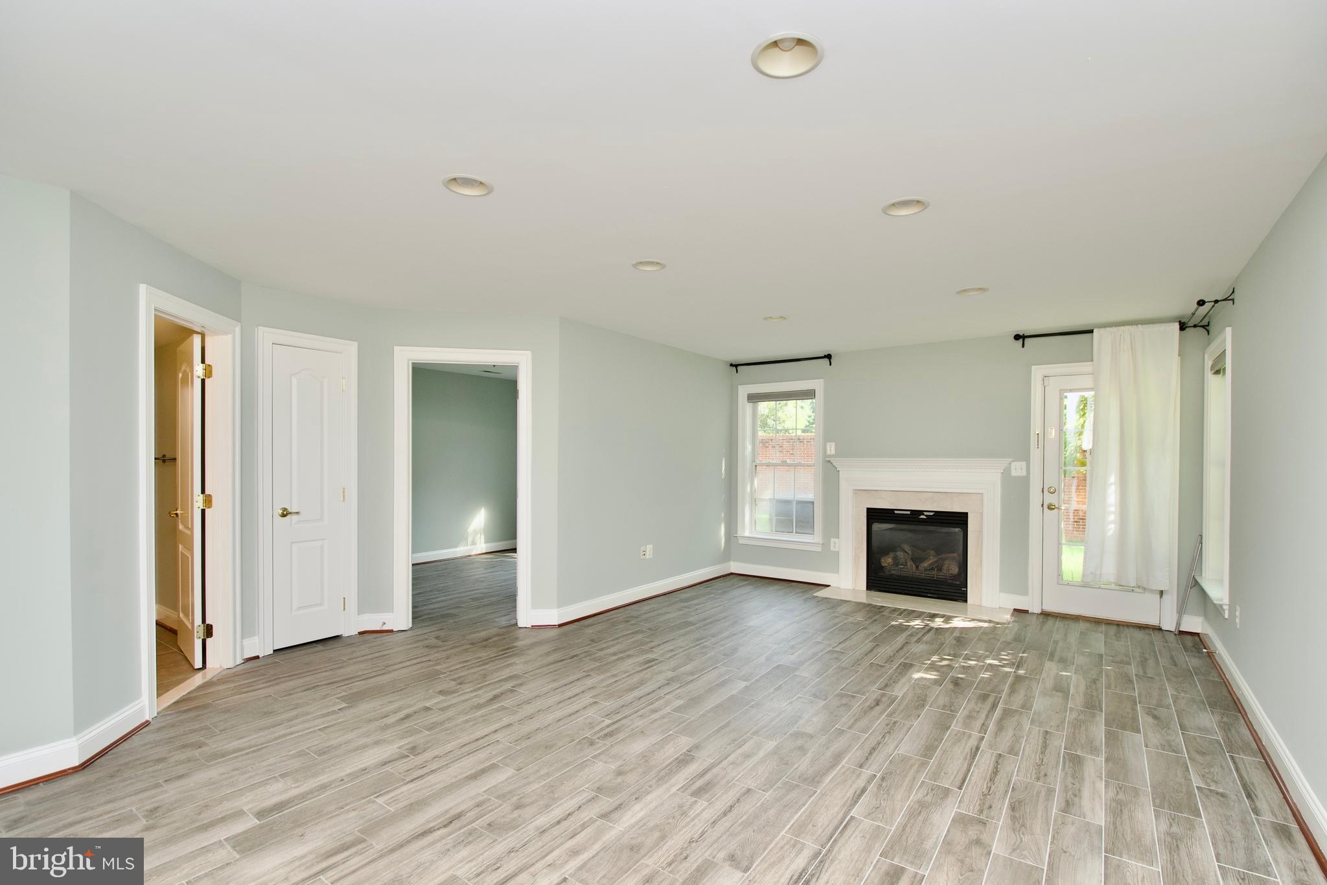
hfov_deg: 96.7
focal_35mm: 16
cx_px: 664
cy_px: 442
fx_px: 590
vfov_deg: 73.7
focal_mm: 11
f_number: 7.1
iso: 320
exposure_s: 1/50
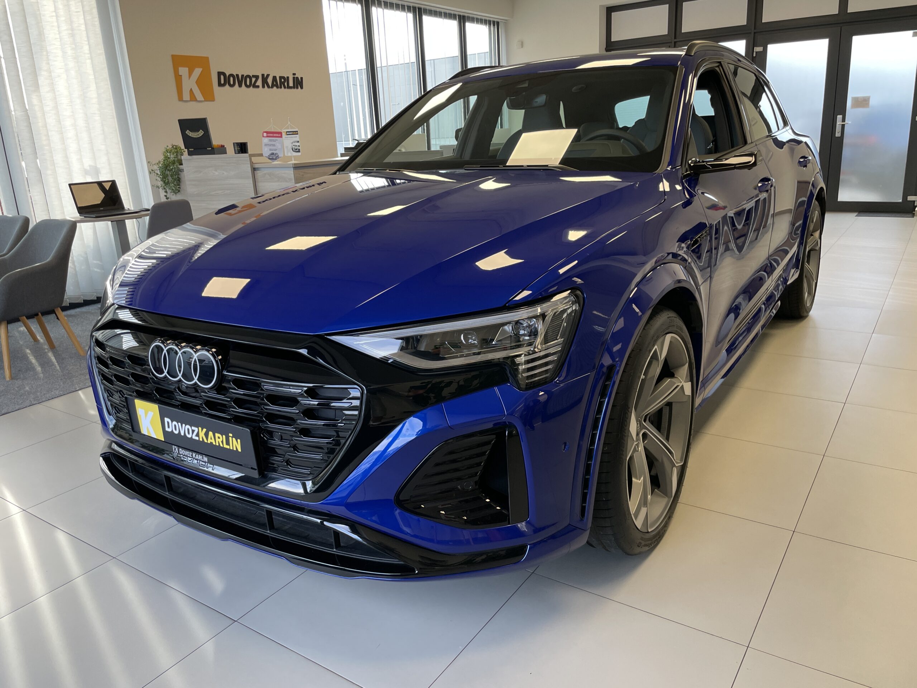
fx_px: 689
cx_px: 458
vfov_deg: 53.1
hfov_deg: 67.3
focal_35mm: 26
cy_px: 344
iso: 80
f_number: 1.6
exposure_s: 1/100
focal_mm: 4.2
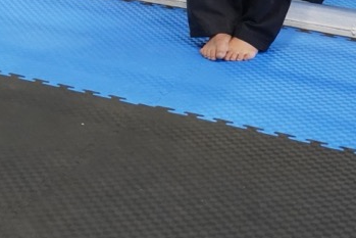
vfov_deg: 11.6
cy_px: -177
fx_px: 1088
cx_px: -150
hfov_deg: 17.1
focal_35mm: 110
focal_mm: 30
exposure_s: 1/400
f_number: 4
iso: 4000
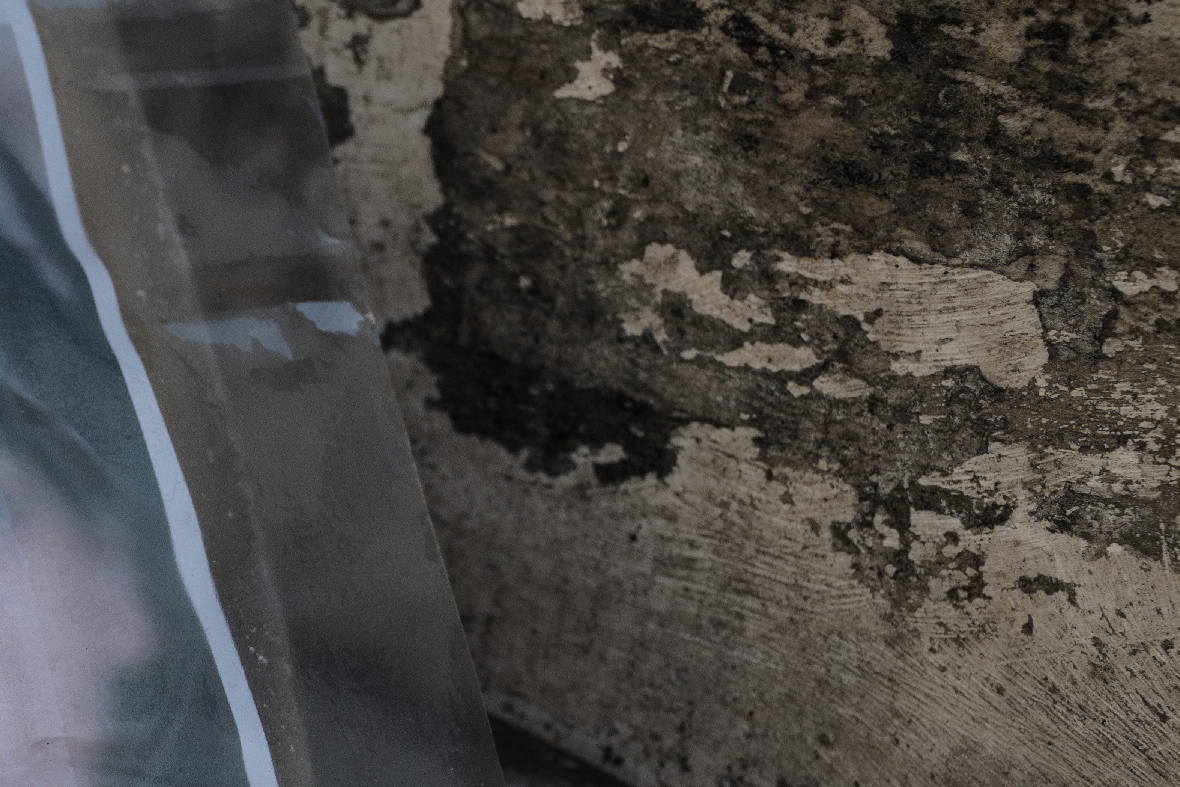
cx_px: -6
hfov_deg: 24.8
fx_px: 2556
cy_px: 585
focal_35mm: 78
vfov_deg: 17.4
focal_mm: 35
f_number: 7.1
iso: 400
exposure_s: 1/500
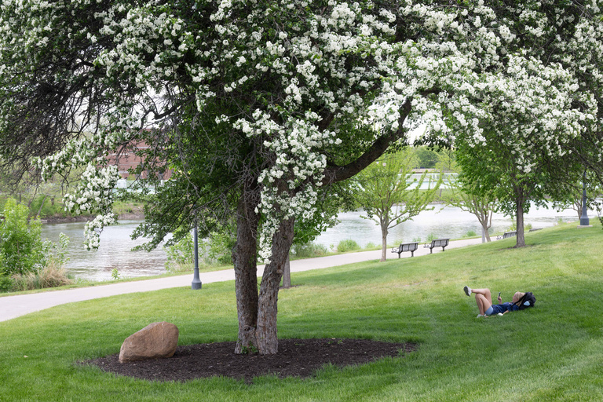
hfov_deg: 40.3
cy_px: 201
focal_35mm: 49
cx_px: 302
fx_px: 821
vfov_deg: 27.5
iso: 250
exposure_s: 1/160
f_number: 7.1
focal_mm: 49
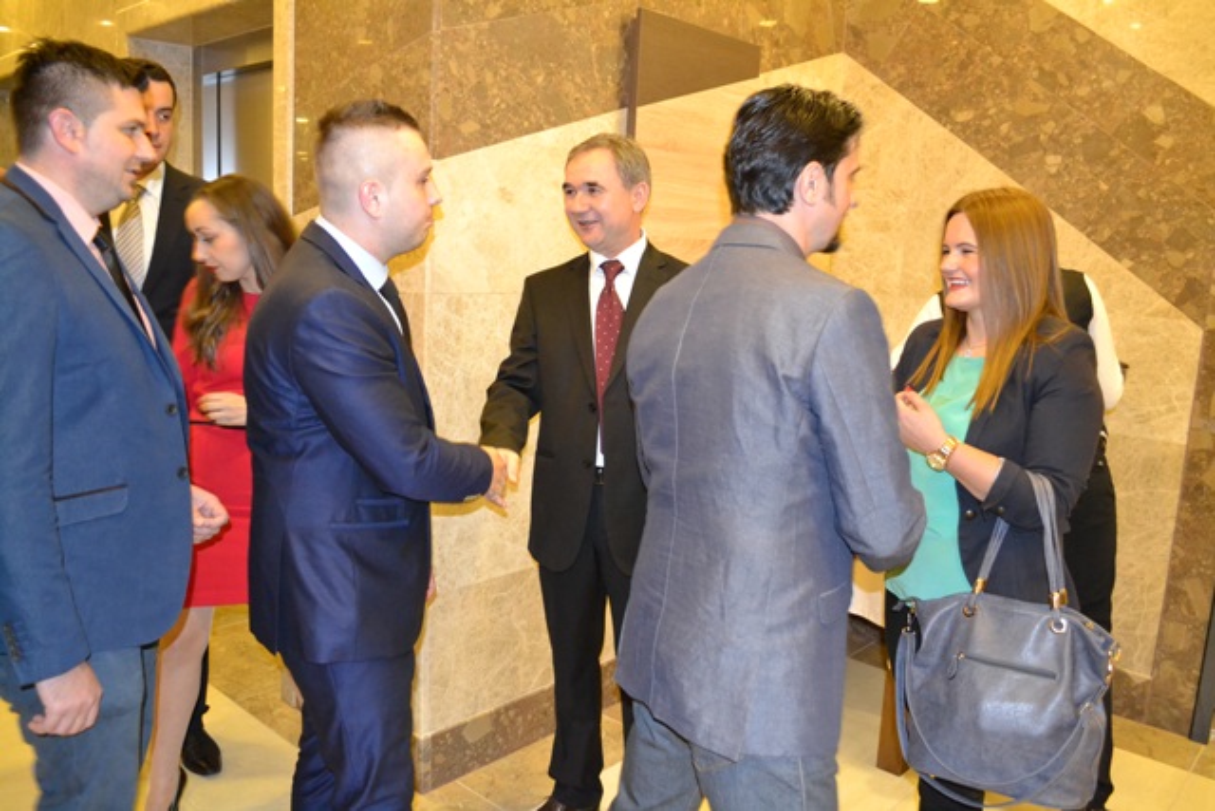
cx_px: 608
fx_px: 911
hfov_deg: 67.4
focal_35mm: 27
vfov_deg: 48.0
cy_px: 406
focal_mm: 18
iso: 3200
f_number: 3.5
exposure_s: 1/60
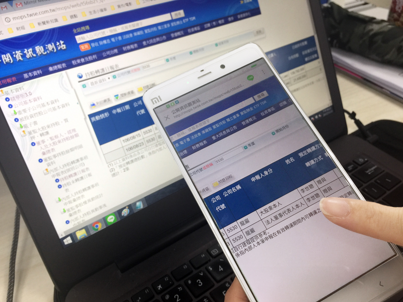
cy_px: 156
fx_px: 349
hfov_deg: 60.0
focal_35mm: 30
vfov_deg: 46.8
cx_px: 196
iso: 40
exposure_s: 1/30
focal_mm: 4.15
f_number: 2.2
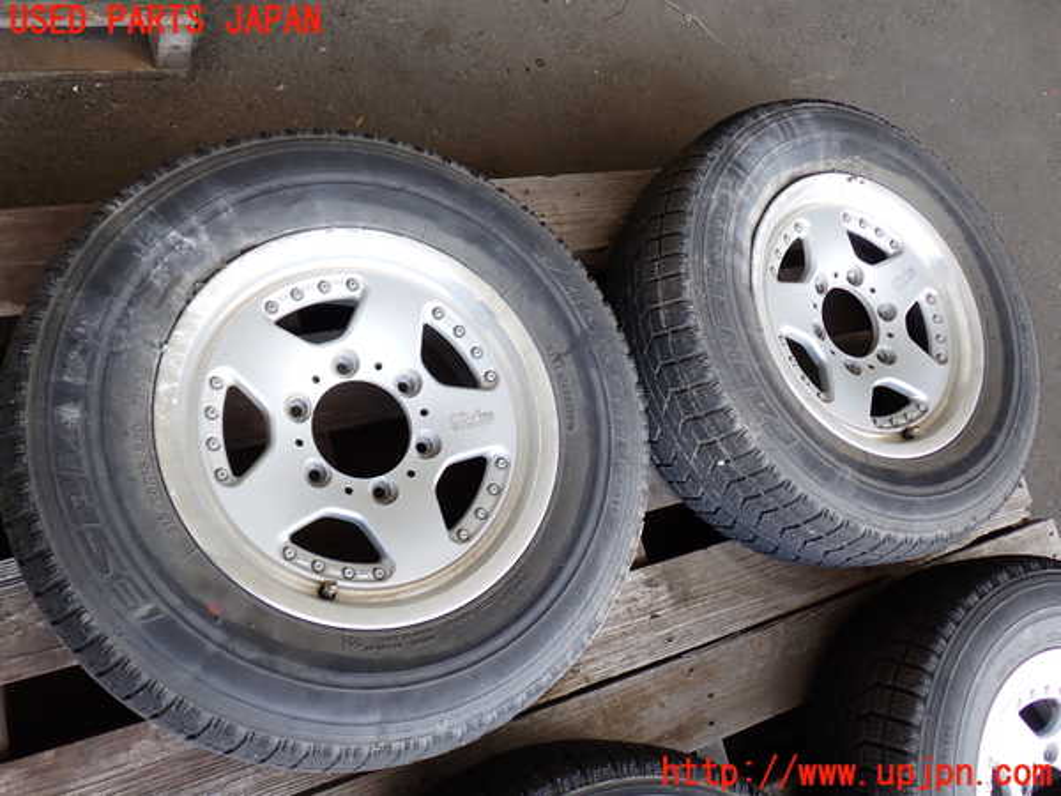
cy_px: 398
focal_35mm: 30
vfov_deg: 46.8
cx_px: 530
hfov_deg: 60.0
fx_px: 920
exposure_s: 1/80
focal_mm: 5.4
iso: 100
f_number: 2.3
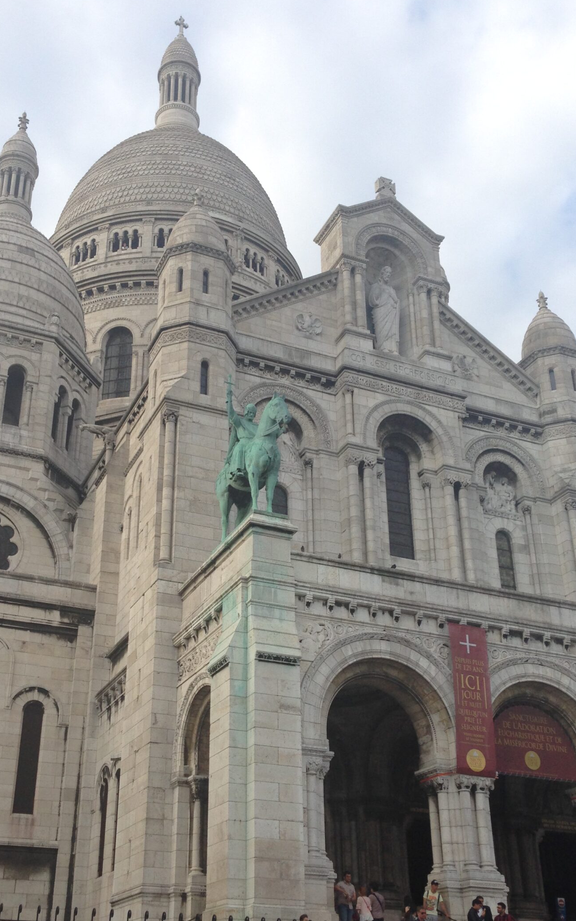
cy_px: 489
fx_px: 1080
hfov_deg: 29.8
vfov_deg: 46.2
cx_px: 238
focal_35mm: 43
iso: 50
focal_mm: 4.12
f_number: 2.4
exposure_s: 1/602
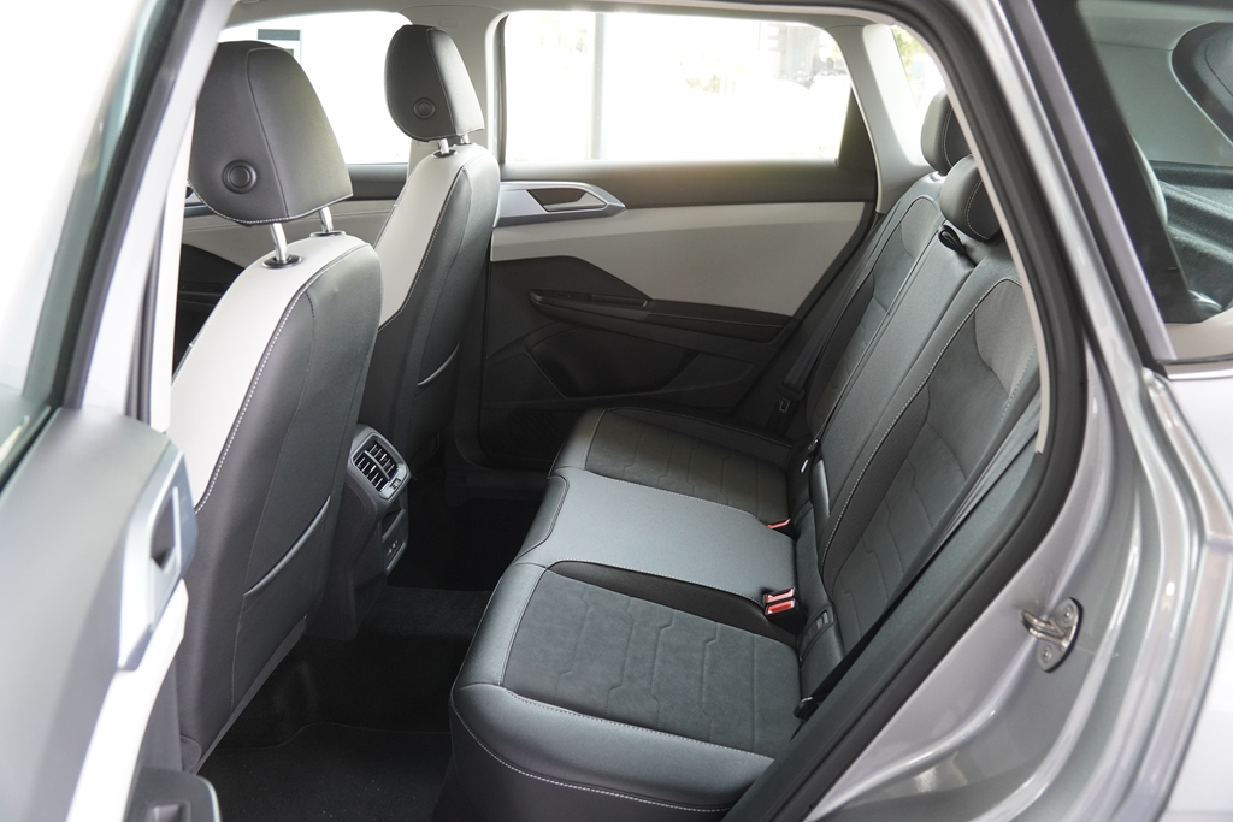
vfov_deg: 41.7
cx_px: 616
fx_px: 1079
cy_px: 411
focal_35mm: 32
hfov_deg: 59.5
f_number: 4
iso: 1000
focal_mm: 21
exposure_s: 1/60
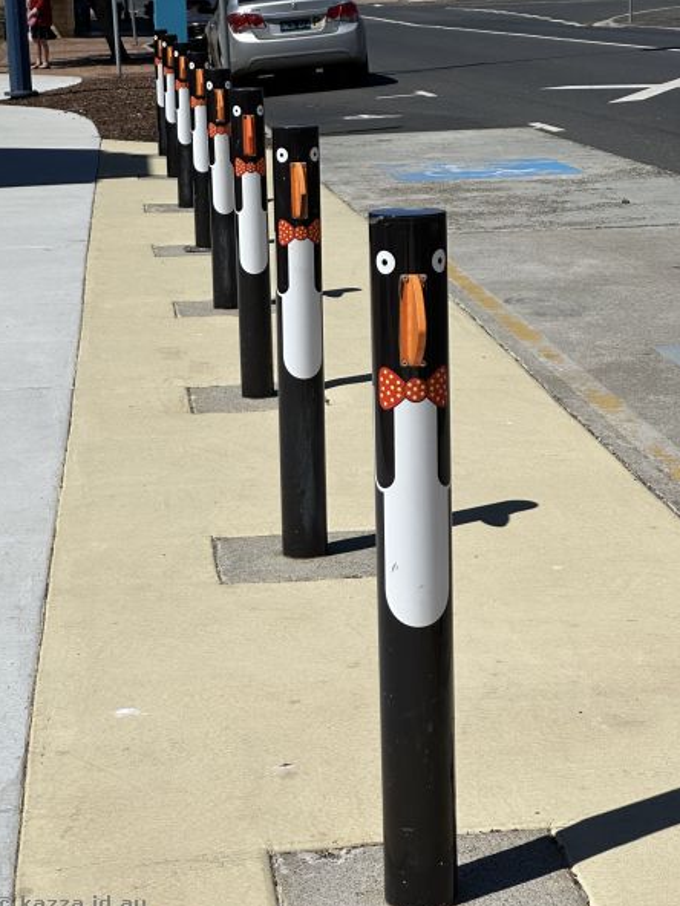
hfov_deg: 18.9
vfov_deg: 25.0
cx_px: 338
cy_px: 456
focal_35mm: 78
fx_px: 2043
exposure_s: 1/2179
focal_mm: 9
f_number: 2.8
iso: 32
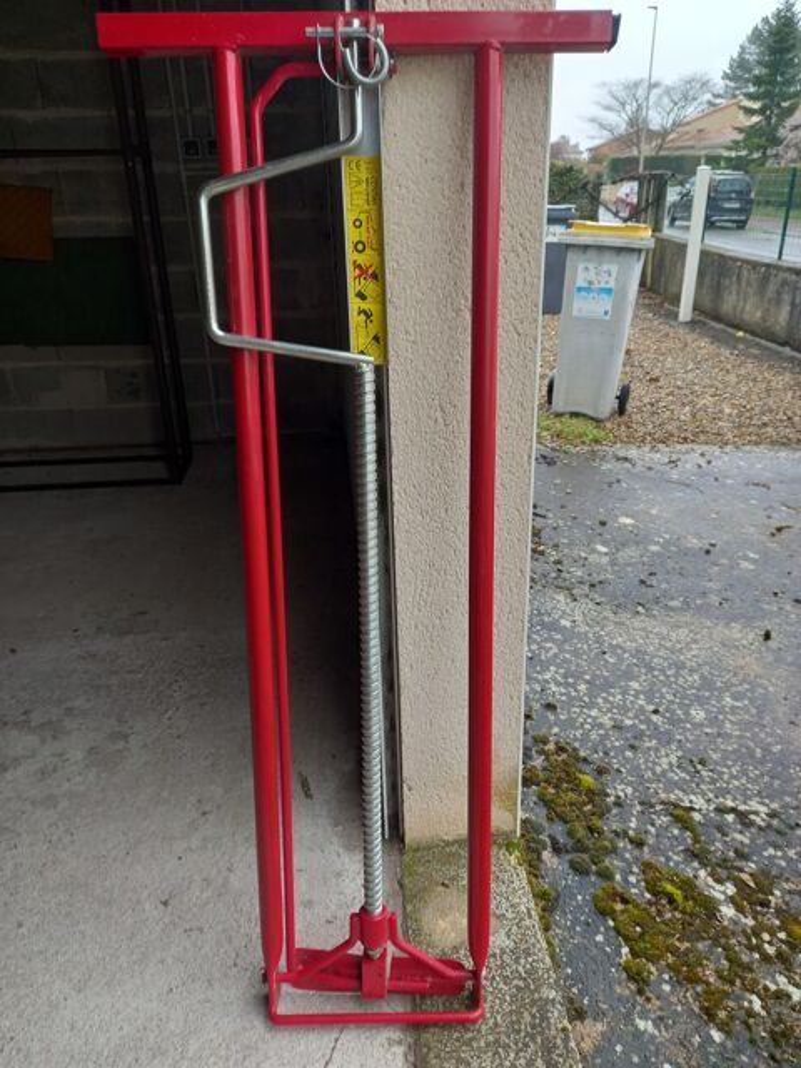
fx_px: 771
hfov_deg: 54.9
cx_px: 400
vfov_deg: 69.4
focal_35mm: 25
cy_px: 534
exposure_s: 1/50
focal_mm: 4.6
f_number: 2
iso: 80
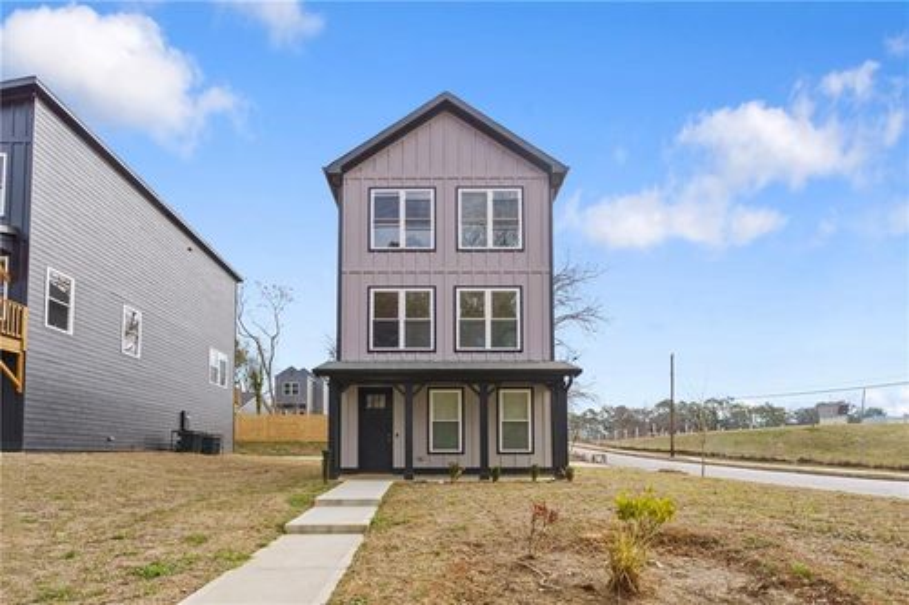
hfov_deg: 96.8
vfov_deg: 73.7
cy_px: 302
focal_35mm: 16
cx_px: 454
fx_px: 404
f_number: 6.3
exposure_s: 1/1600
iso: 1250
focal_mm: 16
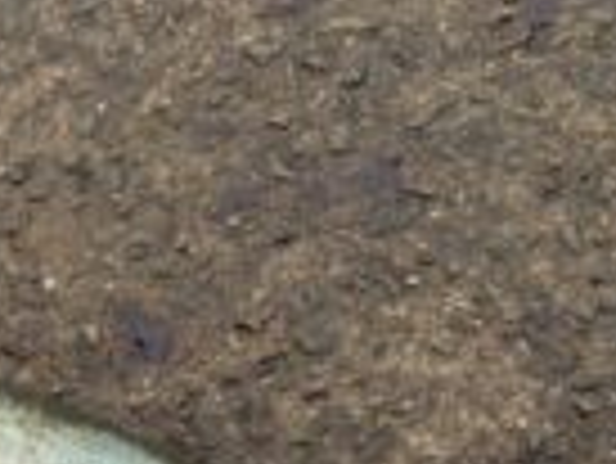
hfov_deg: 23.6
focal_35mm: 76
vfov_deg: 18.1
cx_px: -108
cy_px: 599
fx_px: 1354
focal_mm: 5.96
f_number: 1.6
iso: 125
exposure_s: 1/92
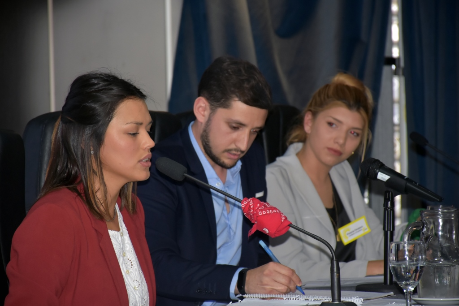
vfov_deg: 6.5
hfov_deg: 9.8
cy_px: 153
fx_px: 2678
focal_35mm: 210
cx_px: 230
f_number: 5.6
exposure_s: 1/60
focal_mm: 140
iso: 800
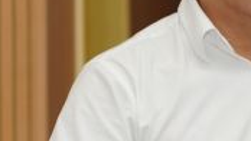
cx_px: 345
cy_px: 158
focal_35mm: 362
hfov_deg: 5.9
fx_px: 2410
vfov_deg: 3.4
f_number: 2.8
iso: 160
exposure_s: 1/100
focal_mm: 75
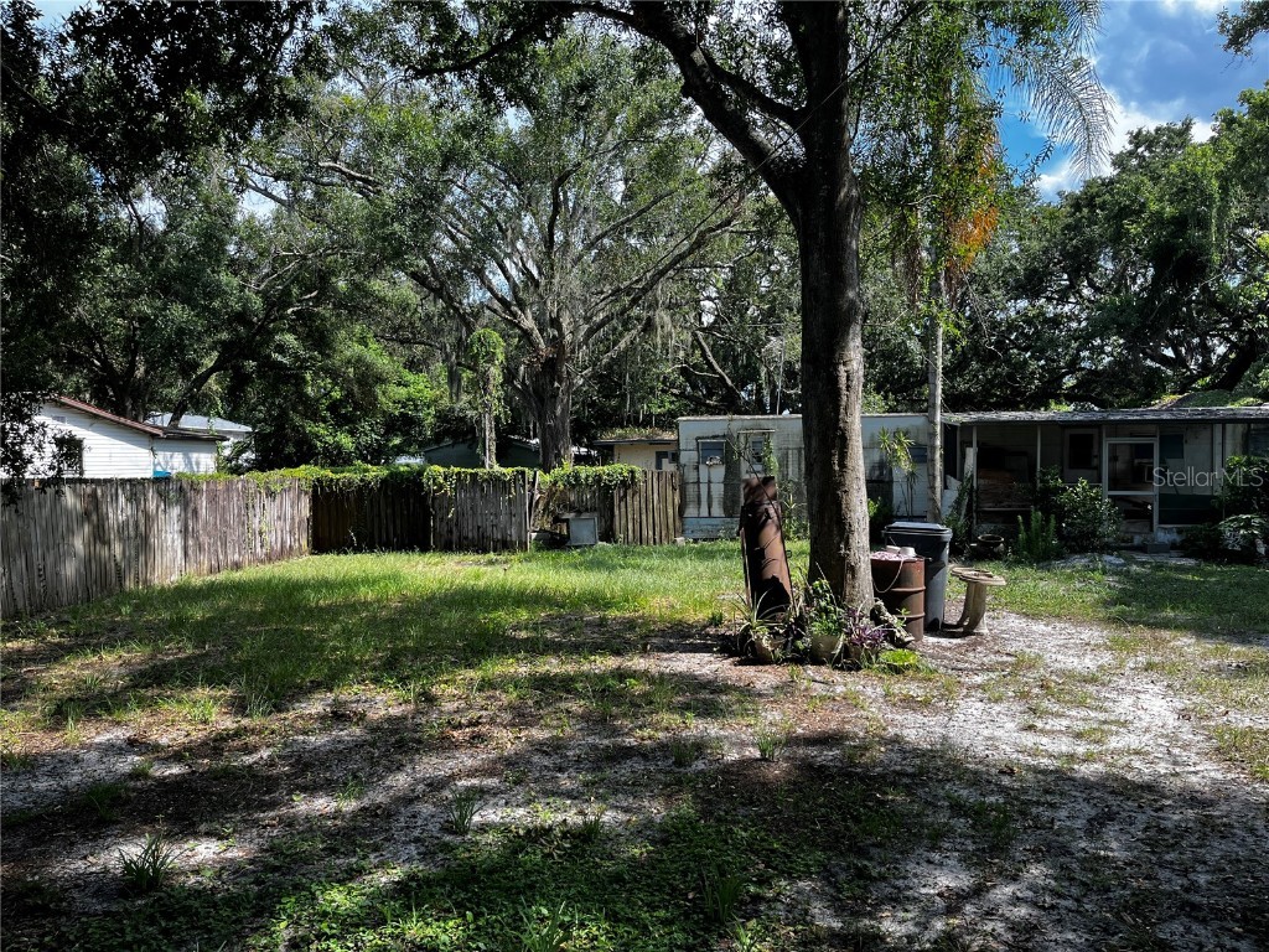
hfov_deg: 67.3
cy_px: 476
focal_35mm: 26
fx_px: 953
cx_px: 634
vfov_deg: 53.1
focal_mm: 5.1
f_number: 1.6
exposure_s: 1/804
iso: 50
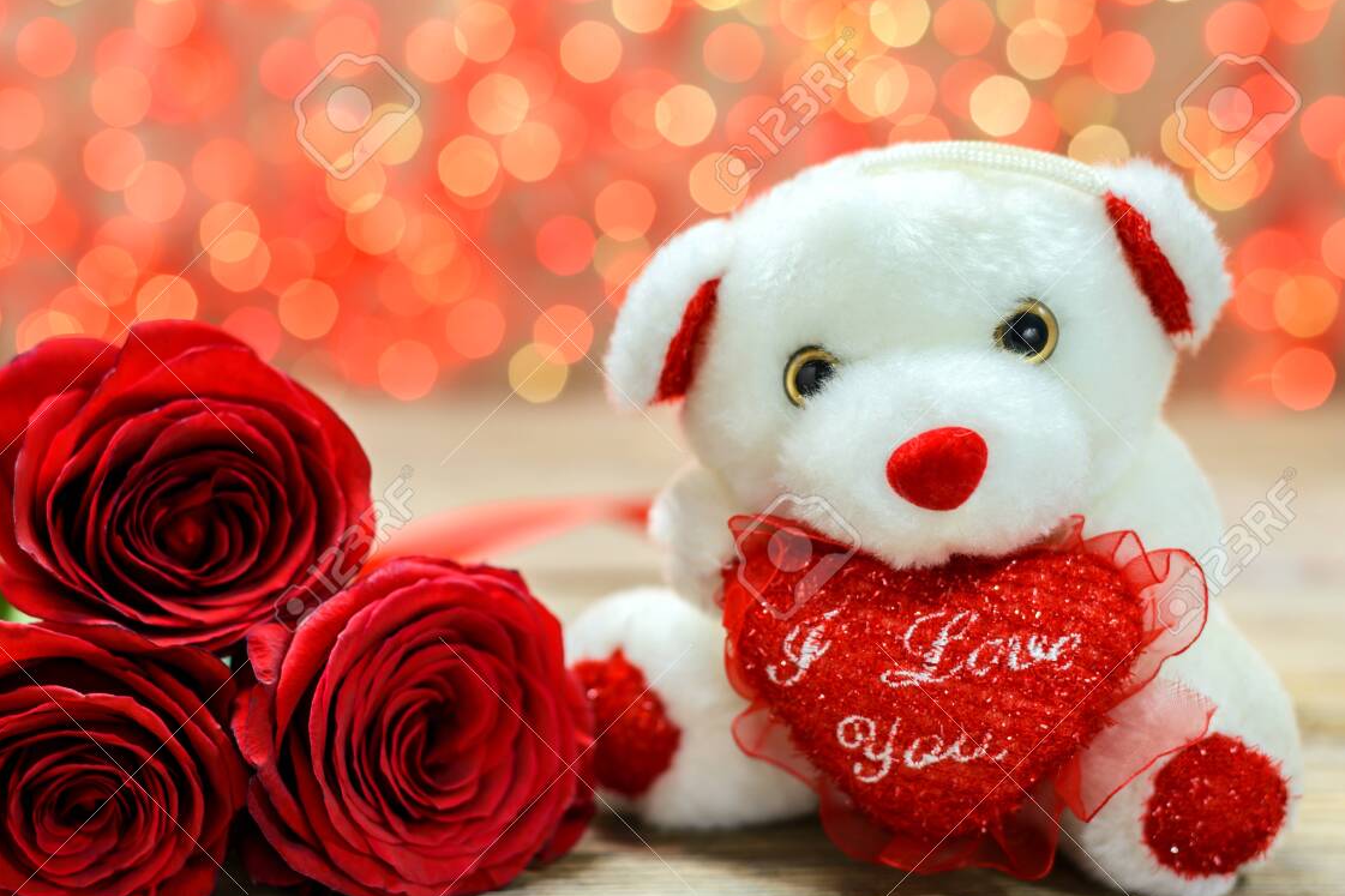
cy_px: 508
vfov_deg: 23.4
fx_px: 2166
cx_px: 568
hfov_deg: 34.4
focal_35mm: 58
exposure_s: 1/10
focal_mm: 50
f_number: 2.8
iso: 100
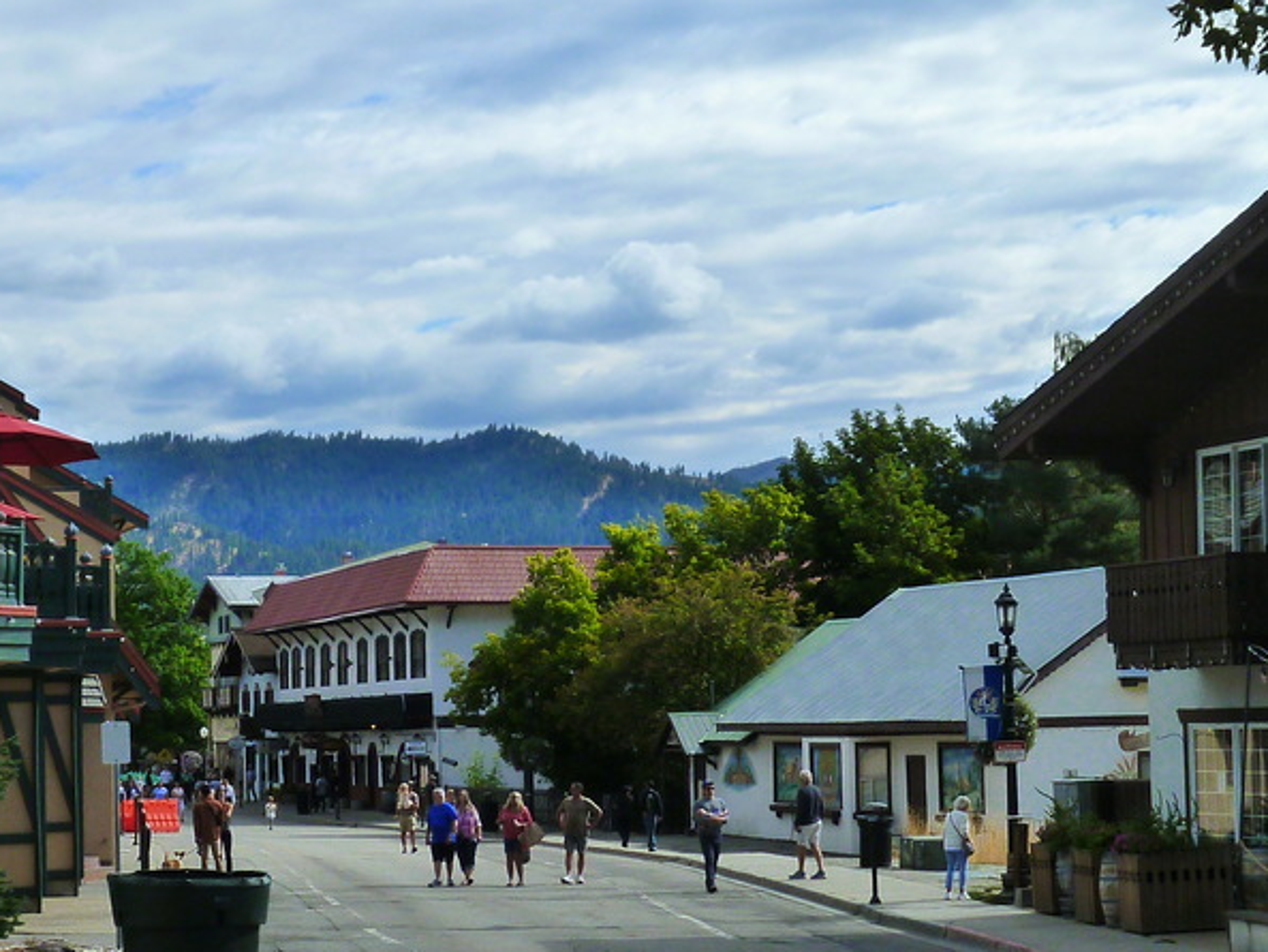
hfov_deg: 23.8
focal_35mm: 82
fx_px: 3004
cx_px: 597
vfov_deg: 18.0
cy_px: 561
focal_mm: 6.7
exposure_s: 1/800
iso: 200
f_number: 3.9
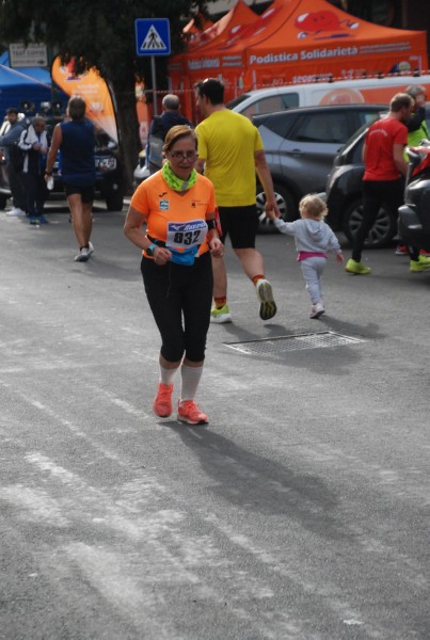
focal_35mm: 120
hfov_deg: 11.5
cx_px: 215
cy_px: 320
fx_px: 2139
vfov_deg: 17.0
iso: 1000
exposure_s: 1/1250
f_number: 5.6
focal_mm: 80
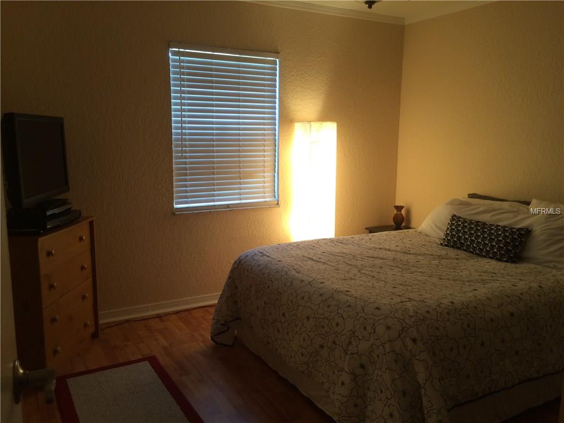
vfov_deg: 48.2
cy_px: 212
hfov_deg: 61.7
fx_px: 472
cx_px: 282
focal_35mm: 29
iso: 50
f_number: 2.2
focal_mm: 4.15
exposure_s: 1/30
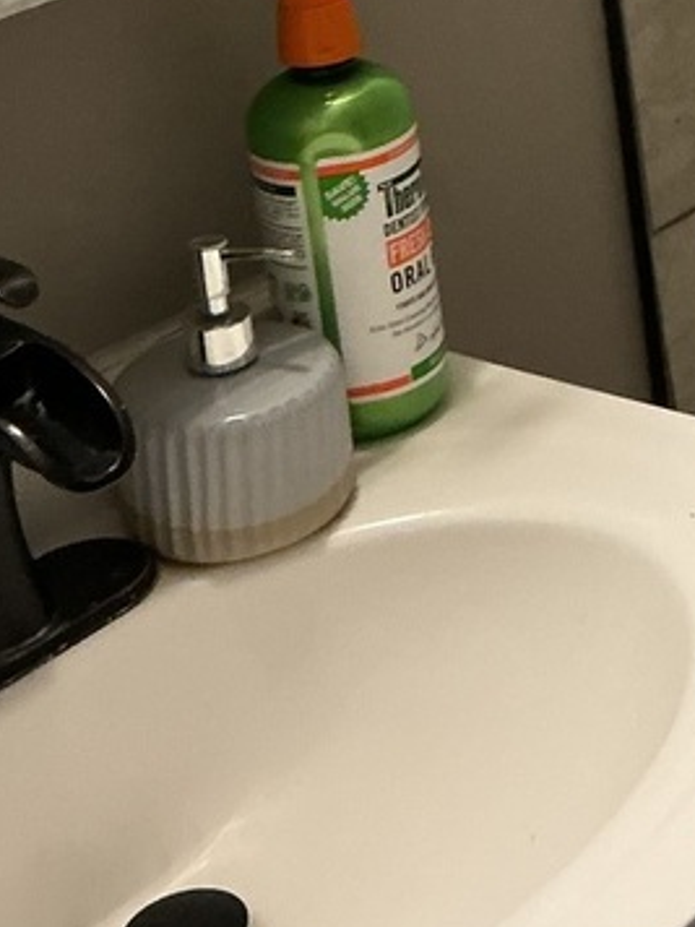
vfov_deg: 21.2
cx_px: 830
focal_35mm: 88
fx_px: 2356
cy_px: -91
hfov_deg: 16.1
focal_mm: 3
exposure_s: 1/40
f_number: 1.8
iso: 200
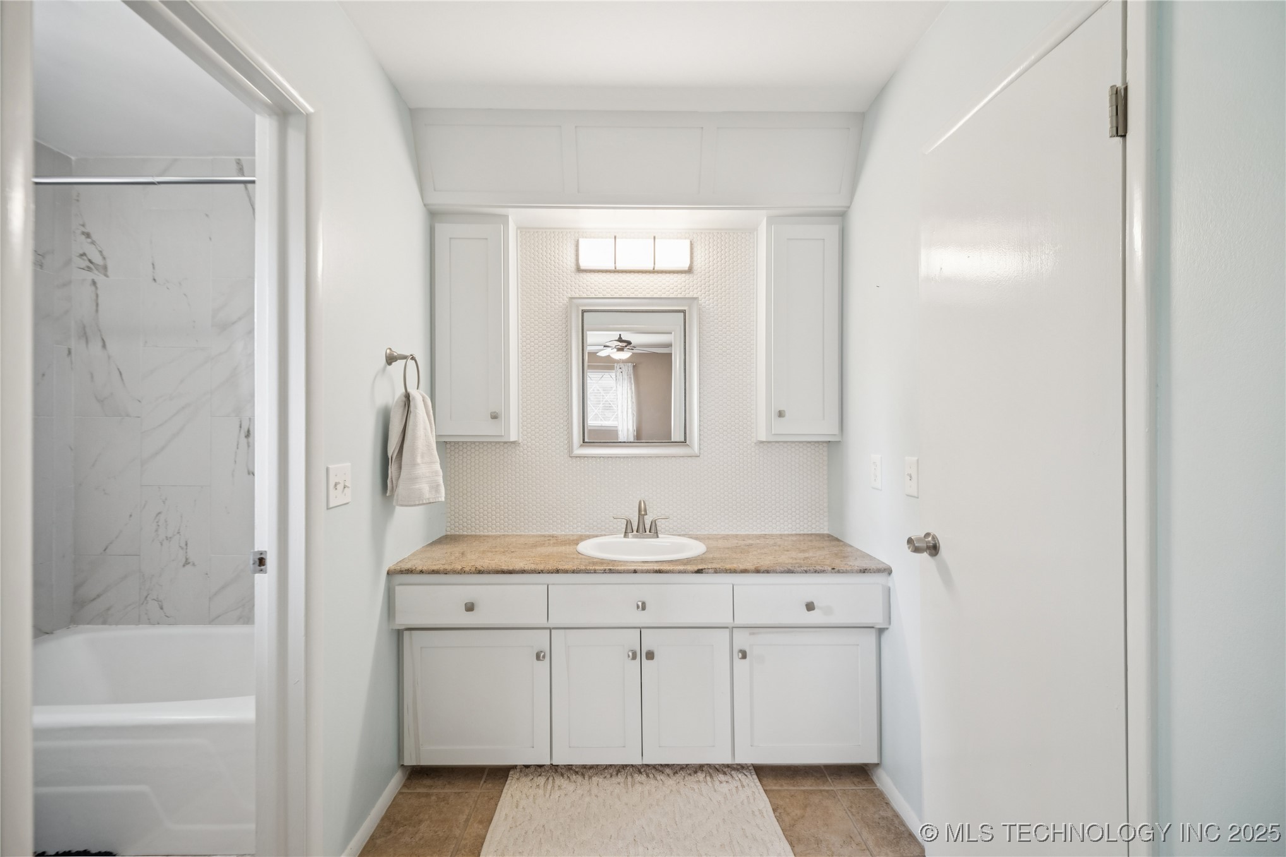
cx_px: 643
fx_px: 500
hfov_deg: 104.3
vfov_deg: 81.2
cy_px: 428
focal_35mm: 14
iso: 640
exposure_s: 1/25
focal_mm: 14
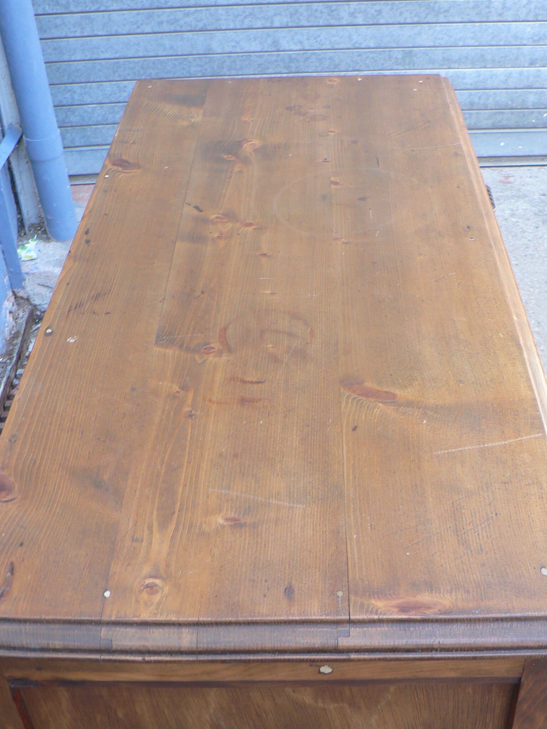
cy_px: 452
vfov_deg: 41.8
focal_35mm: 45
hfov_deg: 32.2
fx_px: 948
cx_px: 296
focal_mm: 6
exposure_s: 1/40
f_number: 2.8
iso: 80
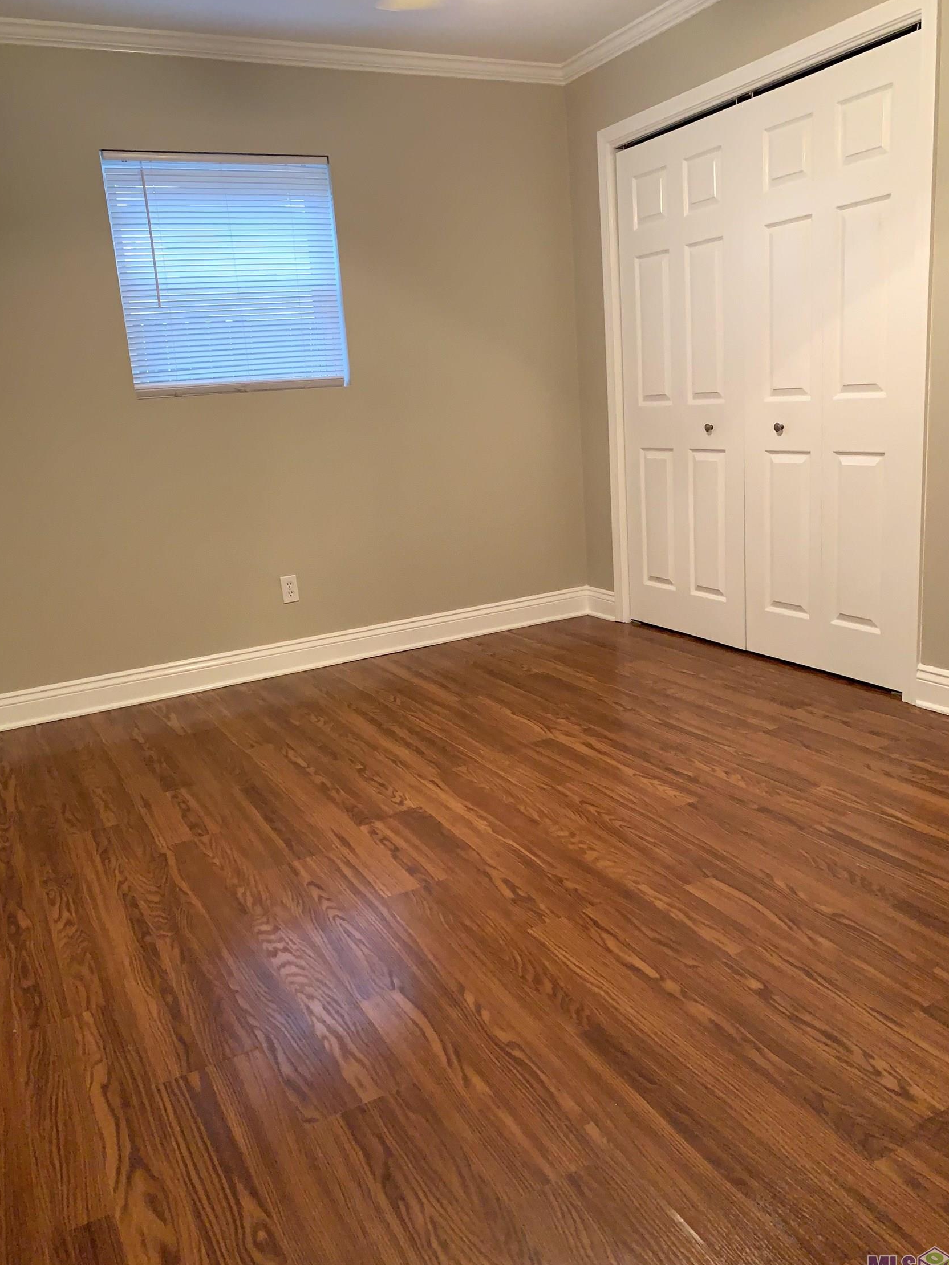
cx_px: 460
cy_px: 632
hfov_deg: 51.3
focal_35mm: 27
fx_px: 987
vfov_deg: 65.3
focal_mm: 4.25
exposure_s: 1/60
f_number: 1.8
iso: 250
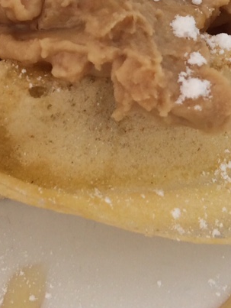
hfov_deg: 16.1
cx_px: 88
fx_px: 817
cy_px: -37
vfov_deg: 20.3
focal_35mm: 92
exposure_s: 1/323
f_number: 2.2
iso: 32
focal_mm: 4.15
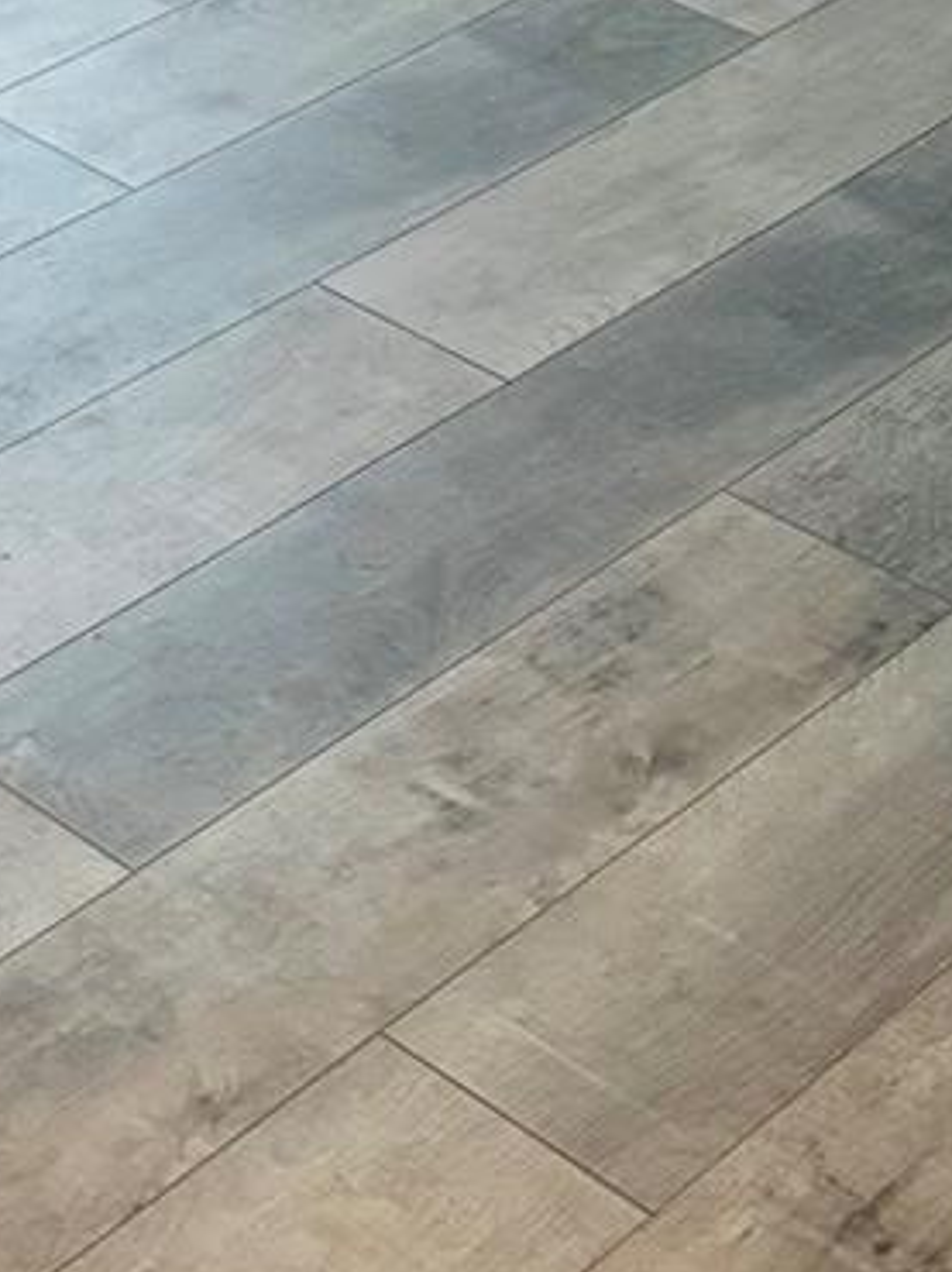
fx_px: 3965
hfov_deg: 13.5
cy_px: -839
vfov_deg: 16.1
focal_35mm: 108
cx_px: 0
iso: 250
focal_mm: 5.96
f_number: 1.6
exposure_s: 1/60
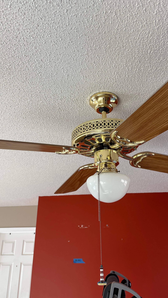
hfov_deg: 40.1
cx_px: 94
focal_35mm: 29
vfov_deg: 66.1
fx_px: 230
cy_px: 146
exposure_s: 1/122
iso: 64
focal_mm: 5.96
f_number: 1.6
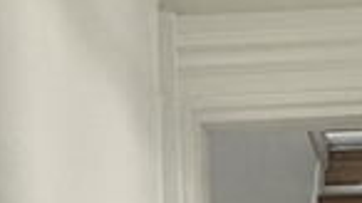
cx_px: 384
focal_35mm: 132
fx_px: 1267
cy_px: 646
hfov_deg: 15.9
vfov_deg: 7.8
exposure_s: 1/120
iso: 200
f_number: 1.7
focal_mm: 6.3
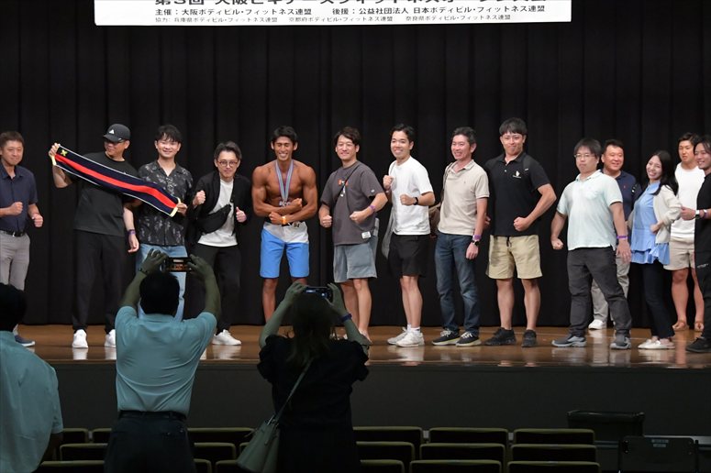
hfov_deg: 16.7
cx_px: 356
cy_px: 236
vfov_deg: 11.1
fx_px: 2428
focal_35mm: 123
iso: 6400
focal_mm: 82
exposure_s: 1/400
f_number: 5.6
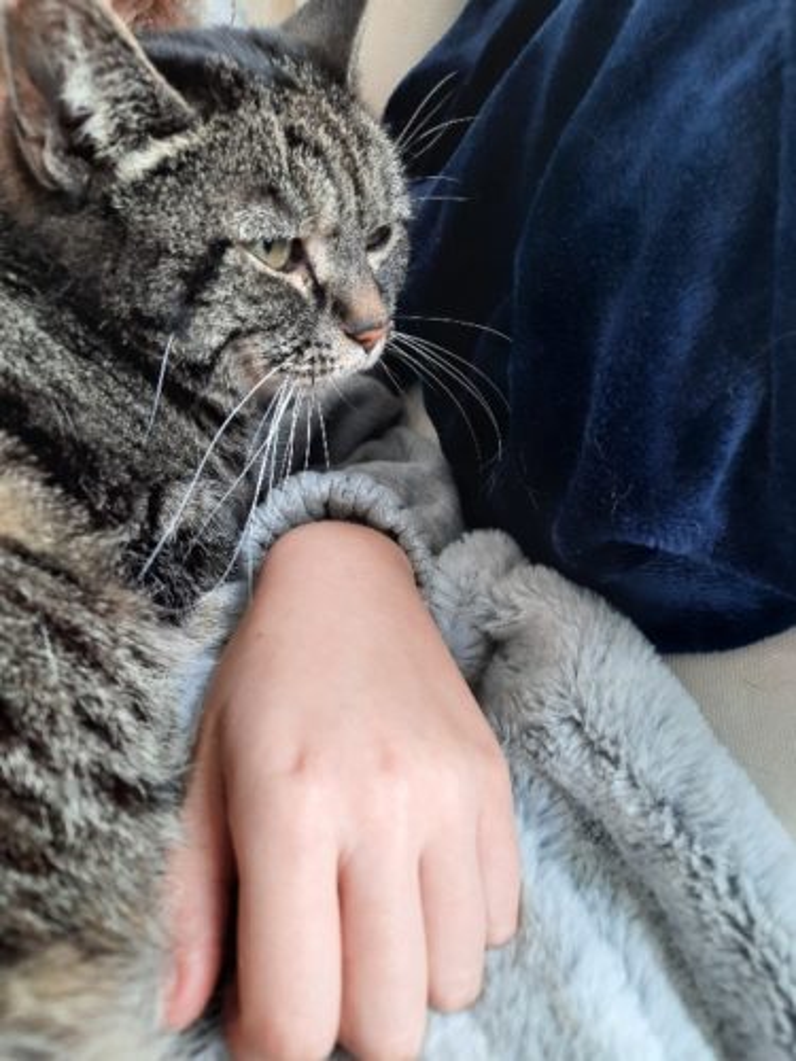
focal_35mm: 25
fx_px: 767
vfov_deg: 69.4
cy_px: 530
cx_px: 398
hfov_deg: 54.9
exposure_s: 1/50
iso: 125
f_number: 2
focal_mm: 4.6
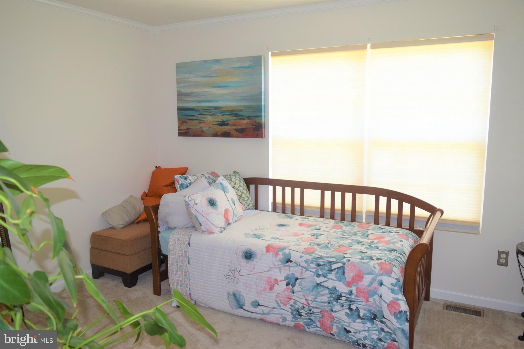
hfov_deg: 67.4
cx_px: 262
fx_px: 393
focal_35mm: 27
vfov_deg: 47.9
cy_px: 174
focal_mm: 18
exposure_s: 1/100
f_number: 5
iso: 800
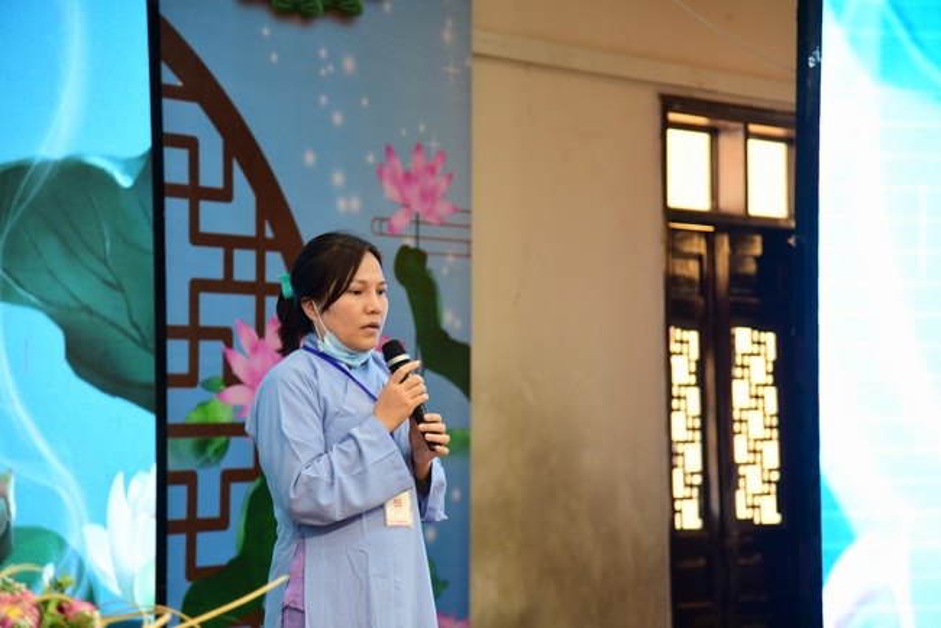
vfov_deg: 14.0
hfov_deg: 20.8
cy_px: 314
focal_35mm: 98
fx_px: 2563
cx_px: 470
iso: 800
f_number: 4
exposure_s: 1/40
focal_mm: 98
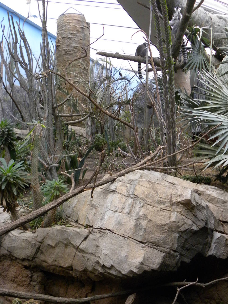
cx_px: 140
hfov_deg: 35.0
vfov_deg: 45.8
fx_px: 360
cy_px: 159
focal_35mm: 41
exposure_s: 1/74.7
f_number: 2.8
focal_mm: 5.9
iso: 257
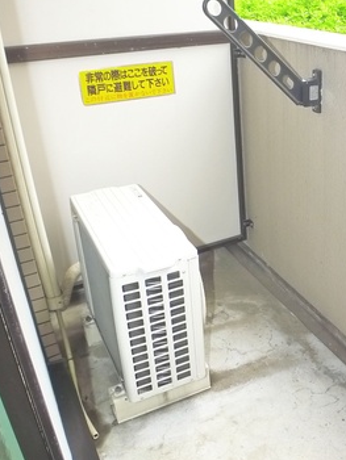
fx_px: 639
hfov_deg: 29.0
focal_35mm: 48
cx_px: 319
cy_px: 201
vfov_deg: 39.6
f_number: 2.2
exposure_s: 1/125
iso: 400
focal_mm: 5.1
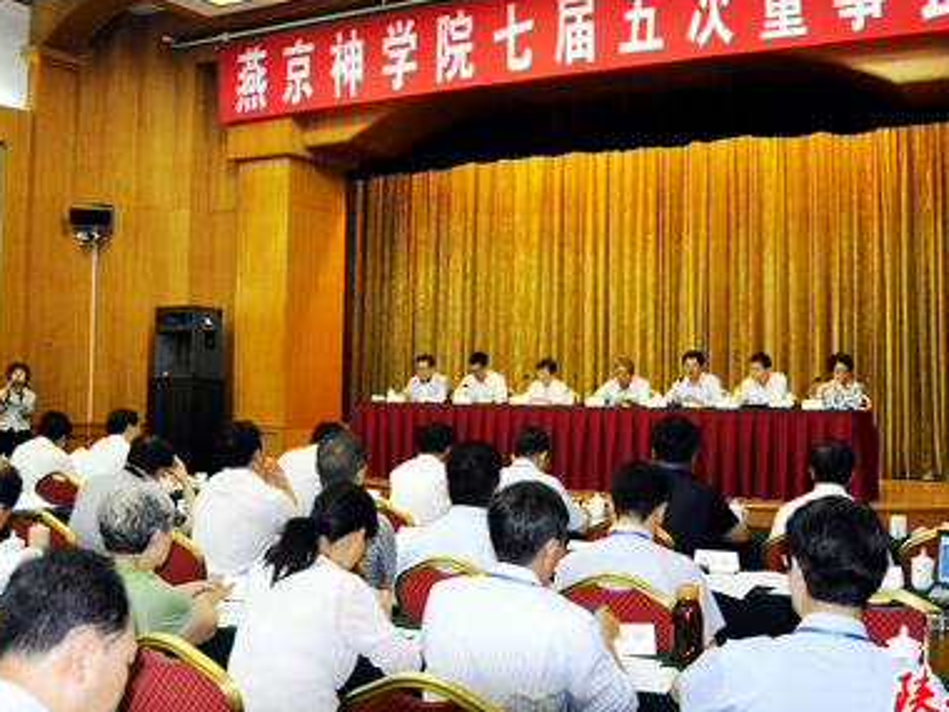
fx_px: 1124
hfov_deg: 45.8
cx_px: 482
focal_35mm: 41
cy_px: 311
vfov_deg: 35.1
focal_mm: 18
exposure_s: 1/60
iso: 800
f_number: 3.5
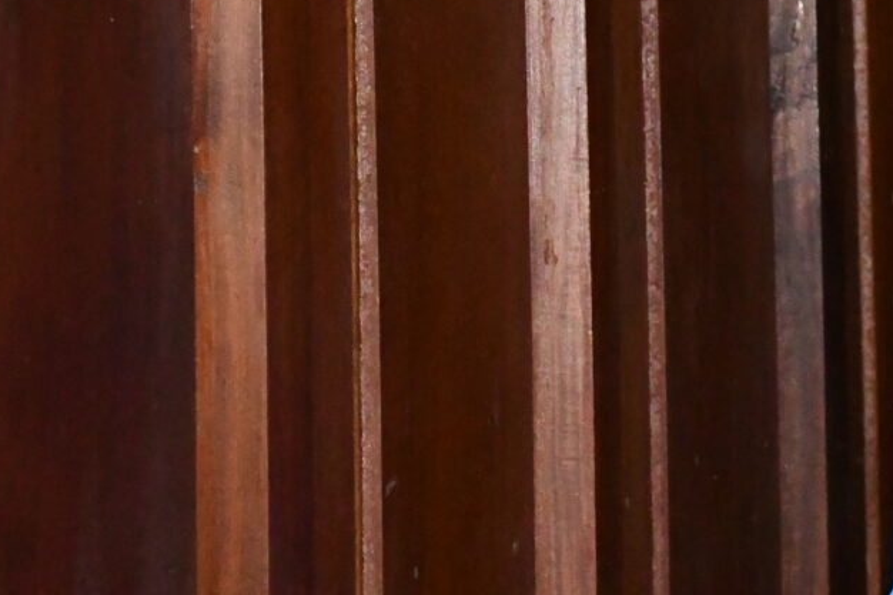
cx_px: 1241
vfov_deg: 6.2
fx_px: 5480
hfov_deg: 9.1
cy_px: -250
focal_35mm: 221
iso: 6400
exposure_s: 1/60
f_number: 4.5
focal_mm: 48
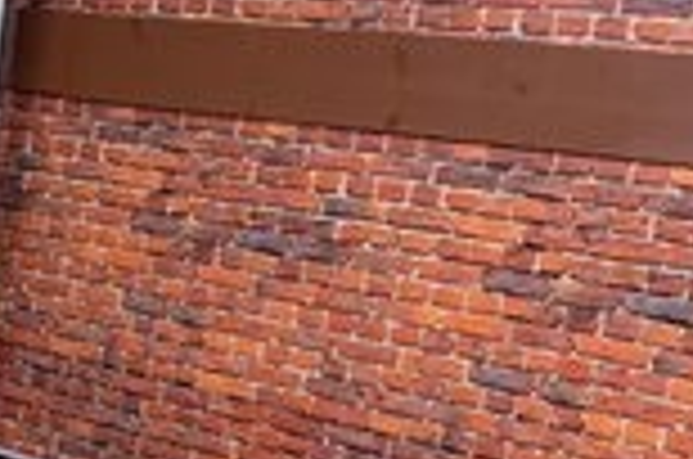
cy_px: 342
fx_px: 1998
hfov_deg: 18.1
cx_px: -266
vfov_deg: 13.1
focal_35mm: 104
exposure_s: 1/120
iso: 64
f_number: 1.78
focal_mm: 6.76
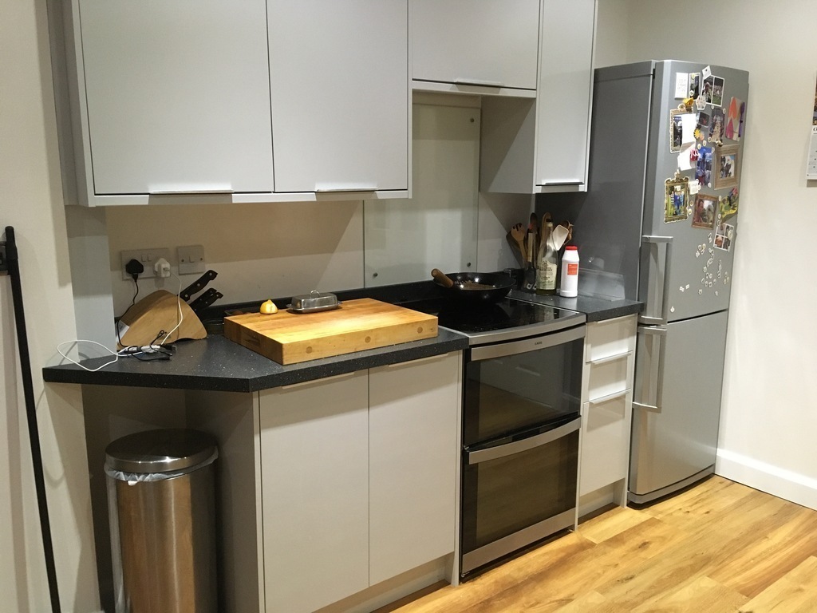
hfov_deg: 61.7
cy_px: 306
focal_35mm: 29
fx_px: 684
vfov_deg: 48.2
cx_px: 408
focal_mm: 4.15
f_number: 2.2
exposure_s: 1/17
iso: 250
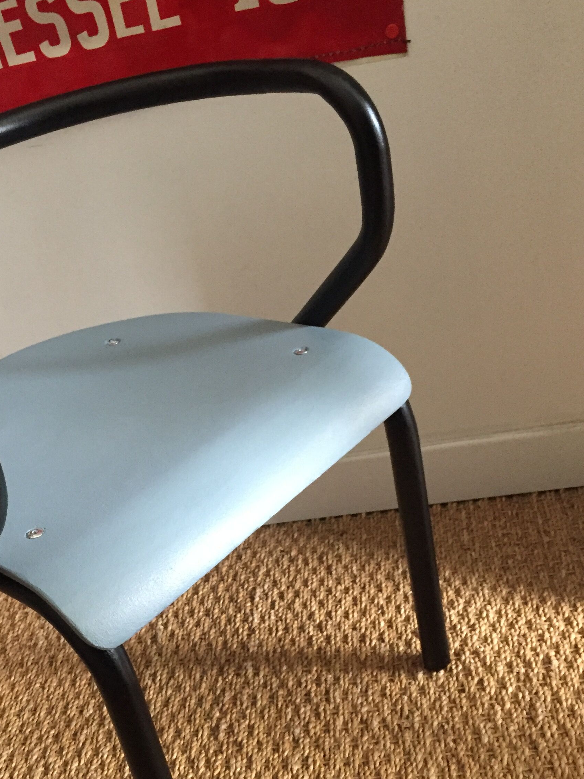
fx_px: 945
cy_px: 452
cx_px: 173
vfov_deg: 44.6
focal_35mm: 42
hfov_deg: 33.9
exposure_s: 1/25
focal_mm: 4.15
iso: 250
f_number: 2.2
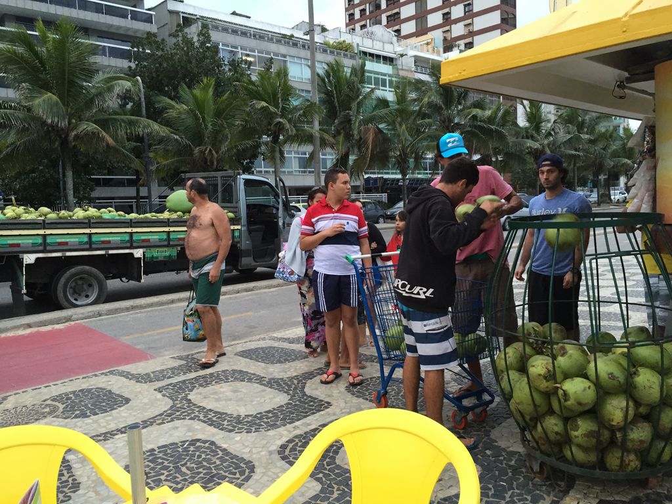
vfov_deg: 48.2
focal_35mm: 29
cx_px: 336
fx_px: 563
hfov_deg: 61.7
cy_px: 252
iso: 50
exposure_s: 1/30
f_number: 2.2
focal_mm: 4.15
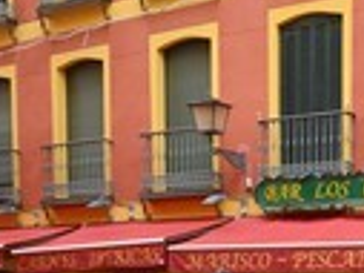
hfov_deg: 24.7
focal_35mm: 76
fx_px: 798
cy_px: 359
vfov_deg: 18.0
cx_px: 351
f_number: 9
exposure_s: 1/160
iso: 800
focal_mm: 24
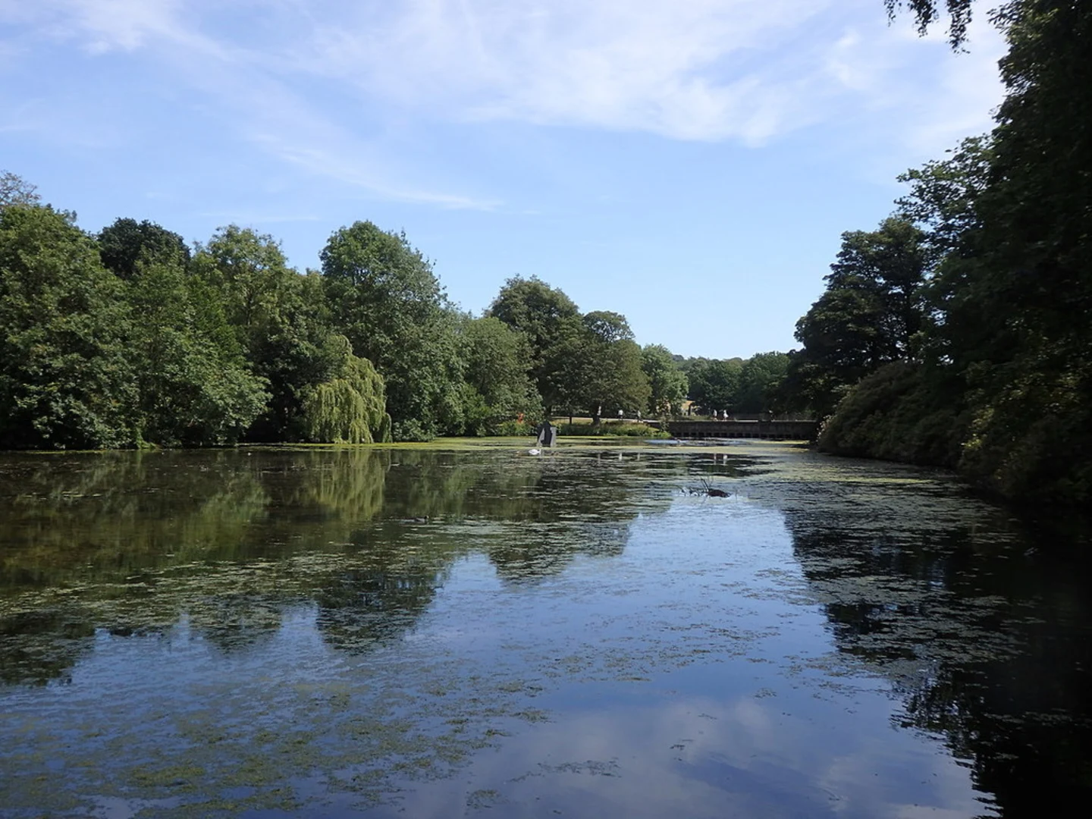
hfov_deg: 50.1
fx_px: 1167
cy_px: 410
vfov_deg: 38.7
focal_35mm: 37
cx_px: 546
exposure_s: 1/1000
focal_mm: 6.6
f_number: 3.6
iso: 125
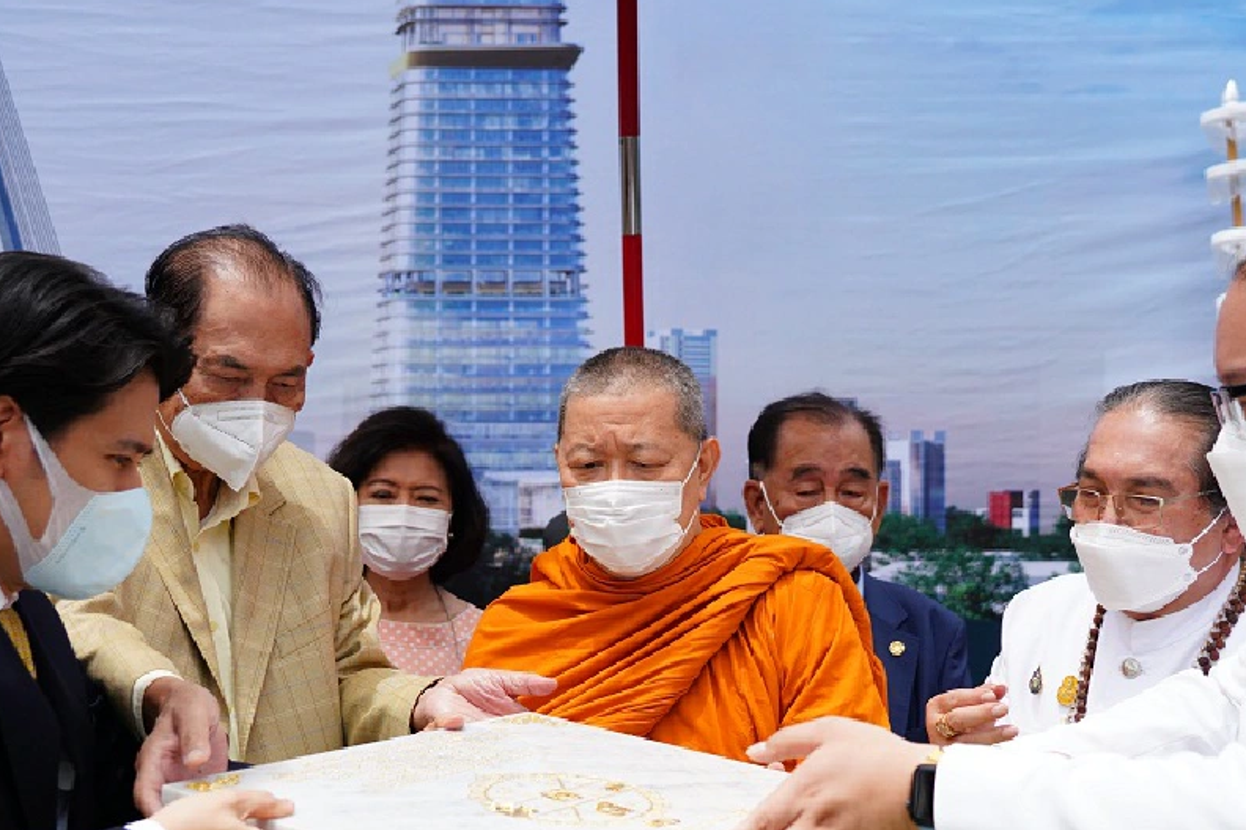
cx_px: 634
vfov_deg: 25.4
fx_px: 1834
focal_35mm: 53
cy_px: 569
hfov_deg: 37.5
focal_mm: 35
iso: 800
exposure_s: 1/6400
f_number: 4
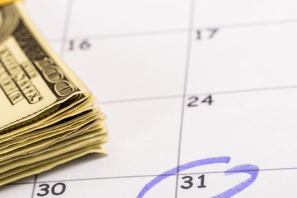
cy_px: 132
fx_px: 1156
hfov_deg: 14.6
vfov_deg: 9.8
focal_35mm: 140
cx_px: 153
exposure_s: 1/200
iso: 100
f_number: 13
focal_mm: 105
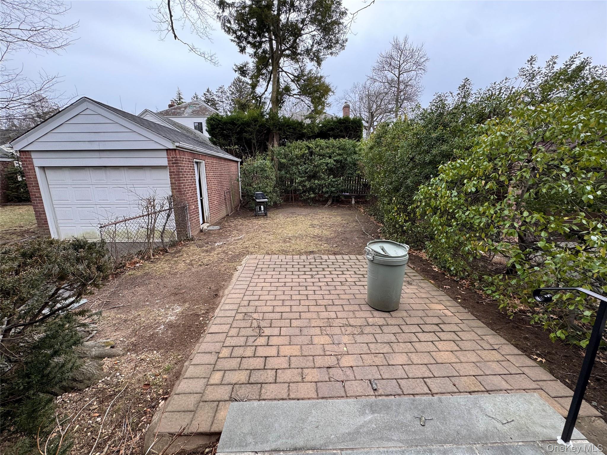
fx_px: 245
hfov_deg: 102.1
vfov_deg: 85.7
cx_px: 304
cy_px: 228
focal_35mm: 14
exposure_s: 1/99
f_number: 2.2
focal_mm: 2.22
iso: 64
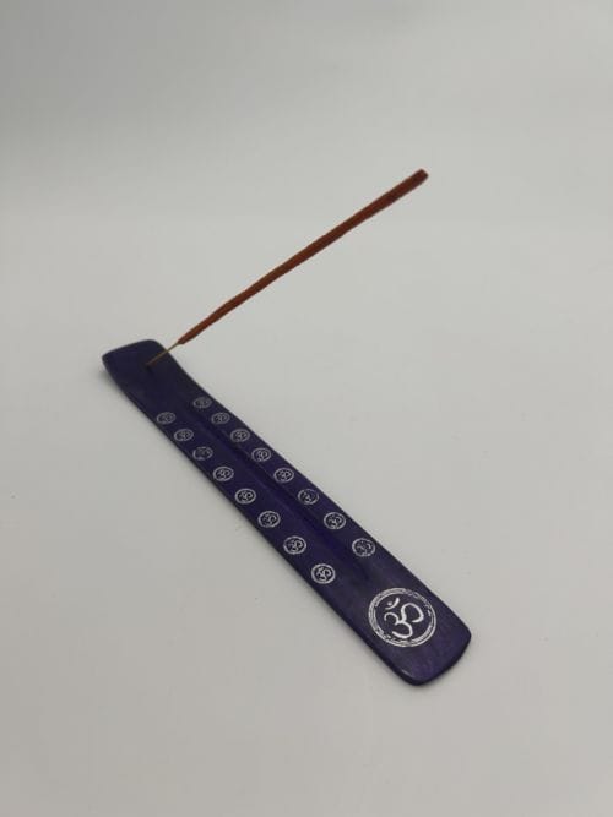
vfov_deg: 67.3
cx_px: 306
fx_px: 614
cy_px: 408
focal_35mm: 26
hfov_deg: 53.0
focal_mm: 5.7
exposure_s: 1/1112
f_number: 1.5
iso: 50
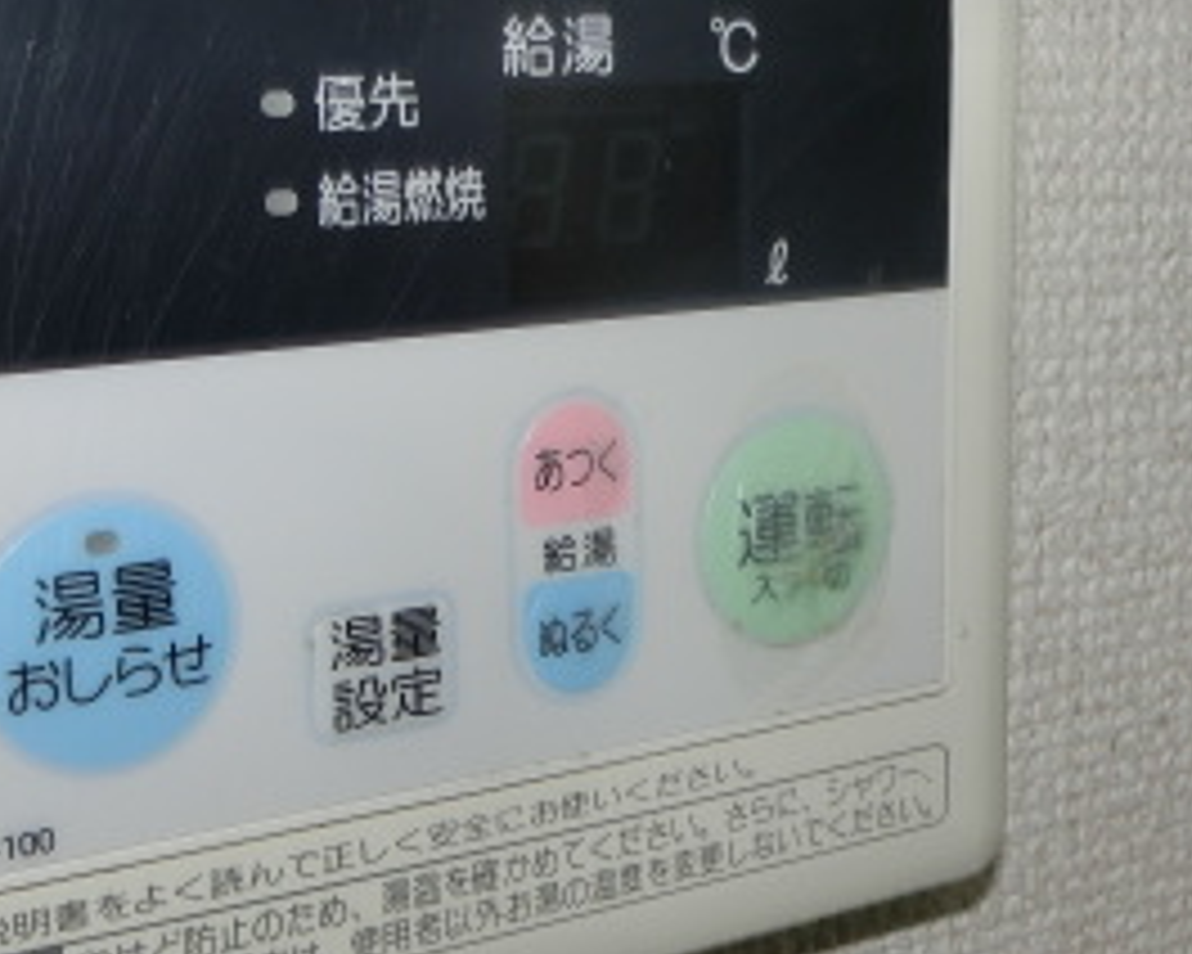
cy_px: 464
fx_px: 2081
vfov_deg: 25.8
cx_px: 459
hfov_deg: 31.8
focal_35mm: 59
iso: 80
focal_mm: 4.5
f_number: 3.5
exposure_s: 1/30
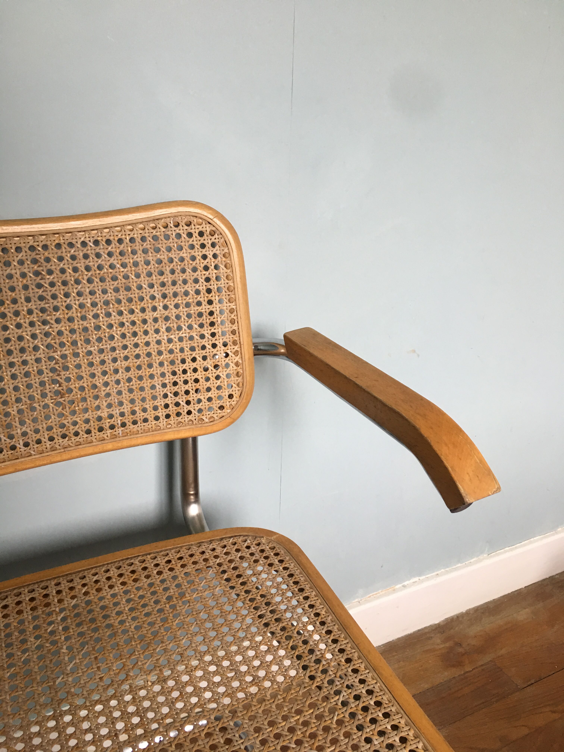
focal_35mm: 29
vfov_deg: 61.7
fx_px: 630
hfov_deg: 48.2
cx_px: 282
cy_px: 376
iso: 40
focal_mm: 4.15
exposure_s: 1/17
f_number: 2.2
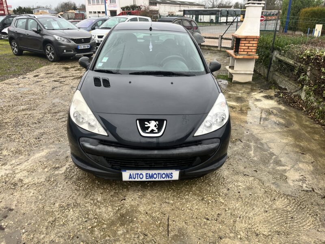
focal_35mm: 26
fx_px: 244
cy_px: 122
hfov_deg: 67.3
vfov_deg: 53.1
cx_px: 162
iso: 50
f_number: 1.6
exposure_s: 1/122
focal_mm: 5.1
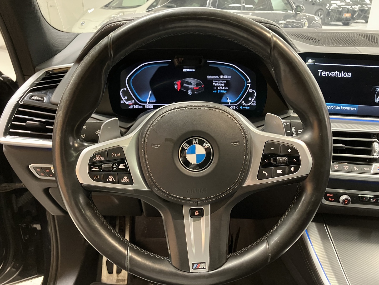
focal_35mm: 28
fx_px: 307
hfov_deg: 63.4
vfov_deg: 49.7
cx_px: 190
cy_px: 142
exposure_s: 1/30
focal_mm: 3.99
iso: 500
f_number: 1.8
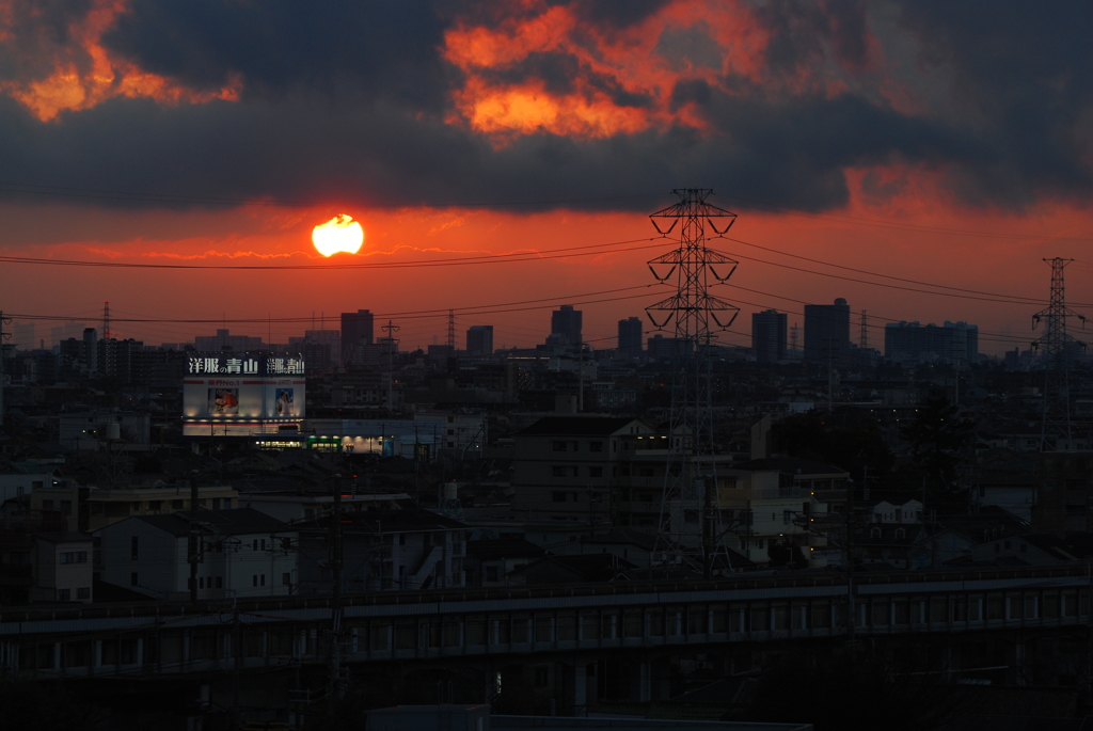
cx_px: 546
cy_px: 366
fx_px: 5106
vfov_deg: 8.2
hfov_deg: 12.2
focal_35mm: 168
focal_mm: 112
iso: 200
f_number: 5.6
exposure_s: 1/200
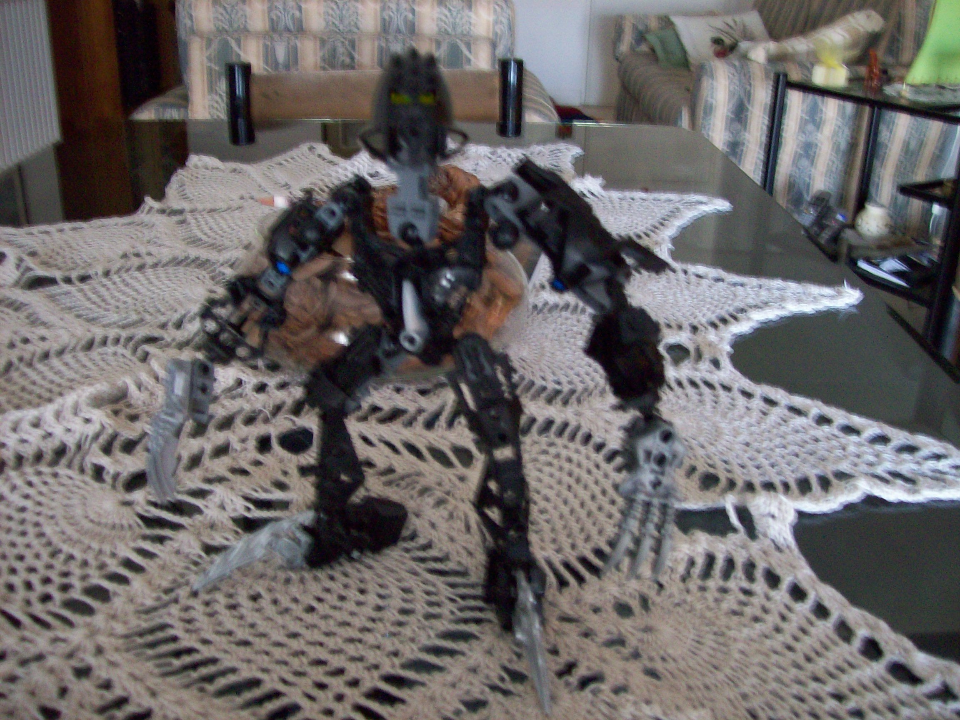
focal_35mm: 36
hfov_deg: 51.4
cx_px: 480
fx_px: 998
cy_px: 360
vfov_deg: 39.7
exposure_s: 1/8
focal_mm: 6
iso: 160
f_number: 2.7
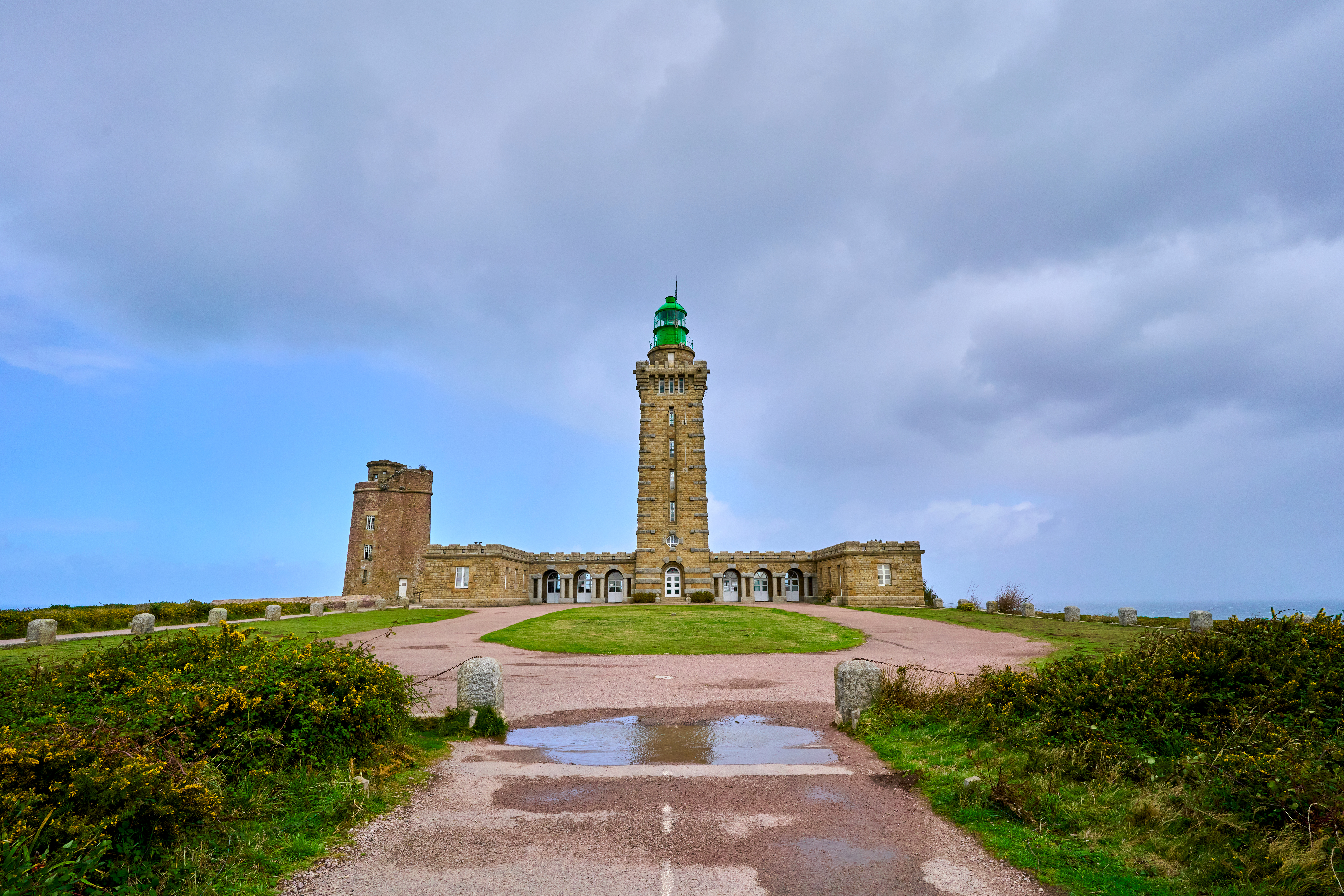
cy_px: 448
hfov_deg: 90.0
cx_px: 672
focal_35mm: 18
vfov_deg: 67.4
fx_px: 672
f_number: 8
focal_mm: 18
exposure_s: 1/1000
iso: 800
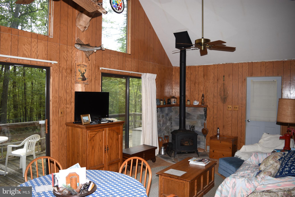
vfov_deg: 47.9
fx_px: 221
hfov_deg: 67.4
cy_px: 98
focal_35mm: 27
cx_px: 148
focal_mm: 18
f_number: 3.5
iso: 100
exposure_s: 1/125
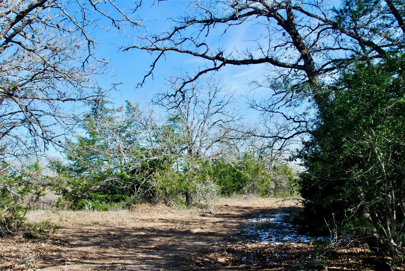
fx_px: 541
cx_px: 202
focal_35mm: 48
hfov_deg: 41.1
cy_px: 136
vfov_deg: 28.1
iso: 100
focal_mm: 32
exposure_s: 1/200
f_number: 7.1
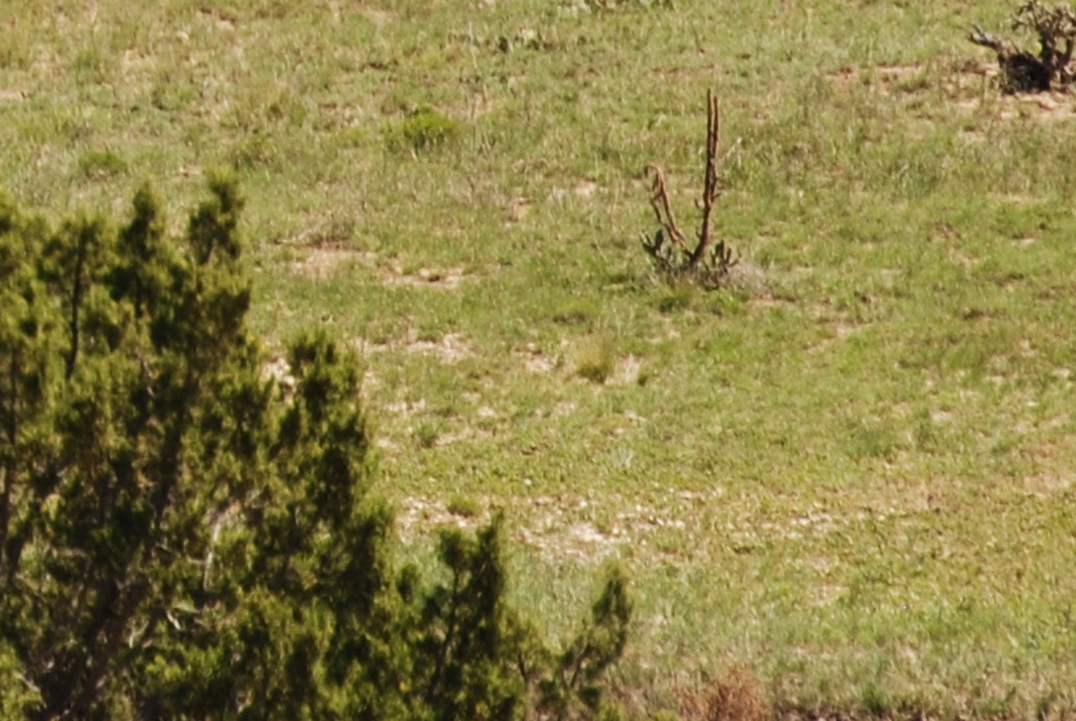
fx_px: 42405
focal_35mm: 1417
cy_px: -742
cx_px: -979
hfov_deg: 1.5
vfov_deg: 1.0
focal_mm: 200
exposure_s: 1/250
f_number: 10
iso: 160
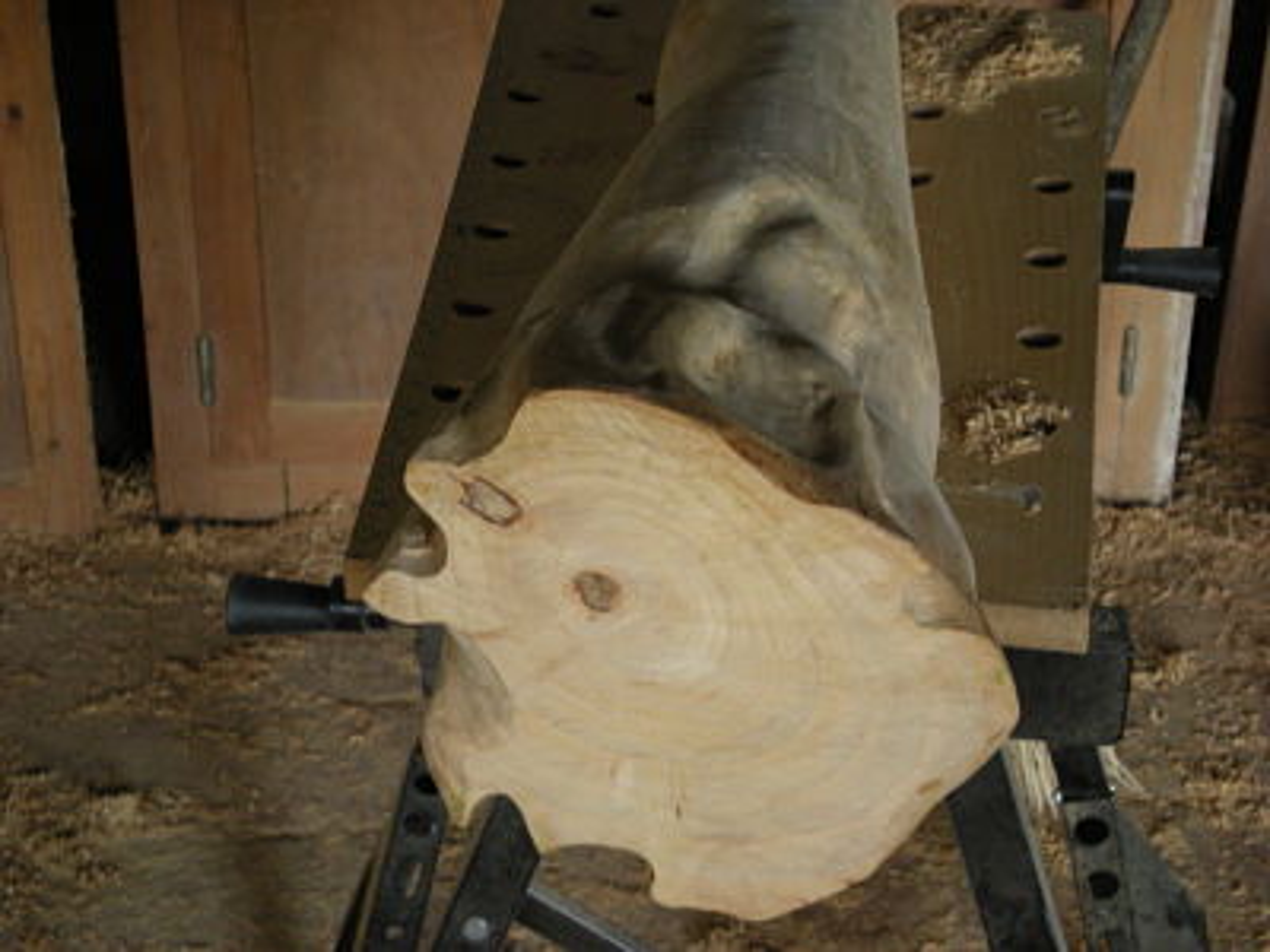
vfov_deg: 19.9
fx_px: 2715
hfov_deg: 26.3
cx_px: 635
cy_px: 476
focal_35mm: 74
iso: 200
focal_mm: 12.3
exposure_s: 1/12.2
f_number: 4.6
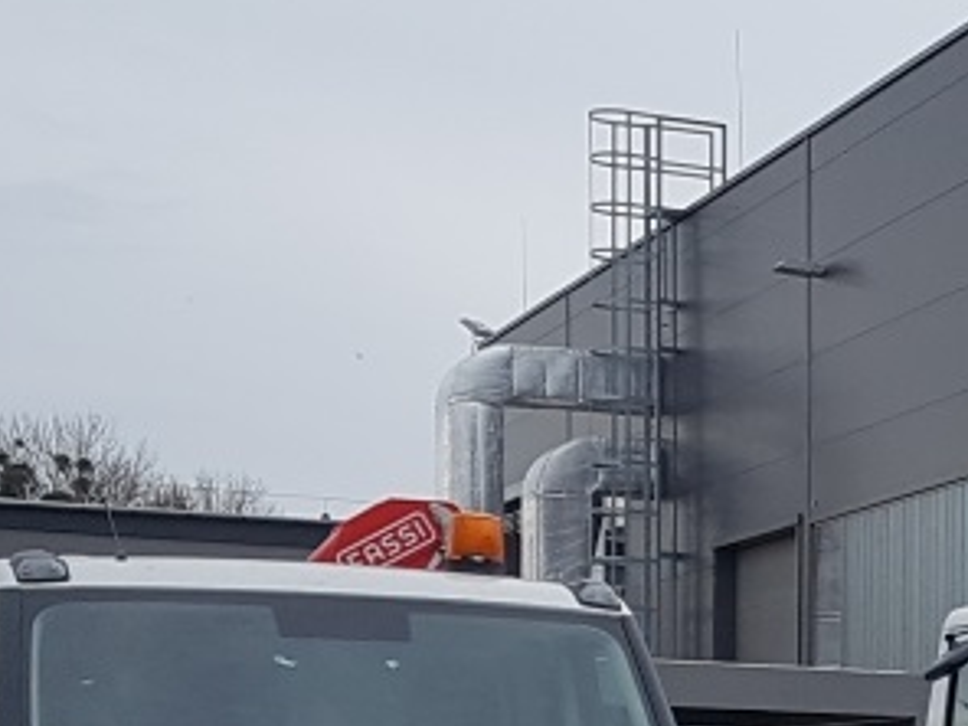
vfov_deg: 15.7
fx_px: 2517
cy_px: 919
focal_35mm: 90
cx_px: 1501
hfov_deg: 18.9
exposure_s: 1/514
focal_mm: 4.2
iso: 50
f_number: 1.7
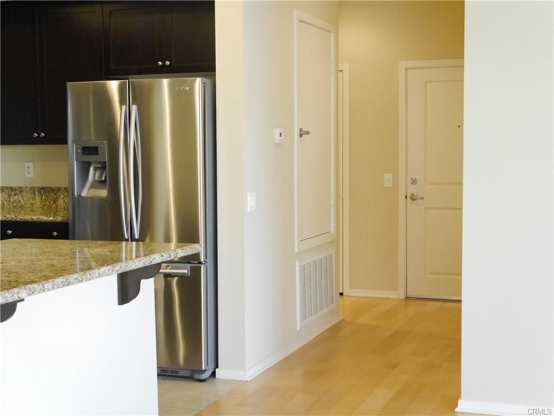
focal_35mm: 56
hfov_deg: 34.3
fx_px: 896
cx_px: 277
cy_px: 208
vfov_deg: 26.1
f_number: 5.3
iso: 3200
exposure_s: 1/60
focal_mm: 28
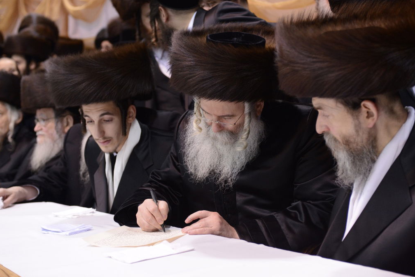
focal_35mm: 63
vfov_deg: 21.6
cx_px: 210
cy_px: 138
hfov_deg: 31.9
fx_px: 726
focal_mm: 62
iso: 1600
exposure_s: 1/125
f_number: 5
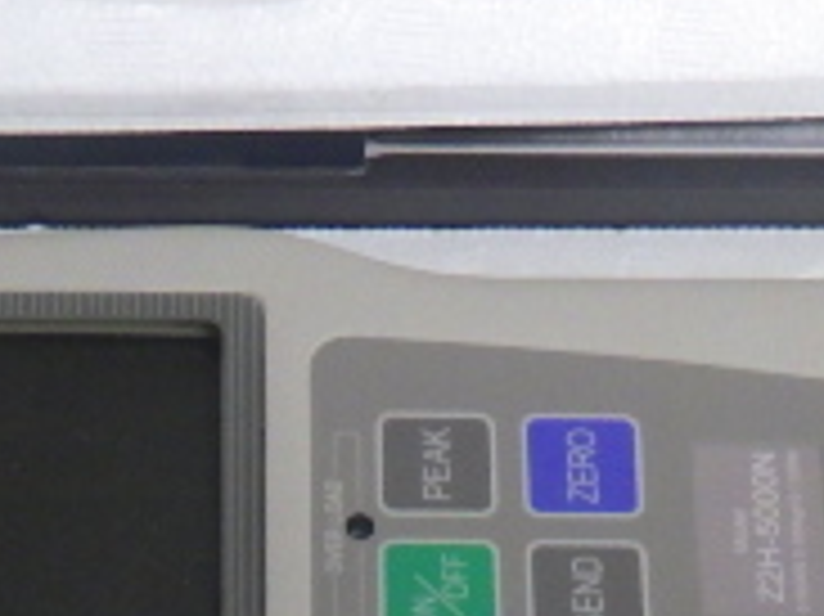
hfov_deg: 16.3
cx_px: 63
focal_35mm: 119
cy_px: 1016
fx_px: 2831
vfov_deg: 11.7
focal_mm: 6.1
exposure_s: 1/50
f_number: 3.8
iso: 640
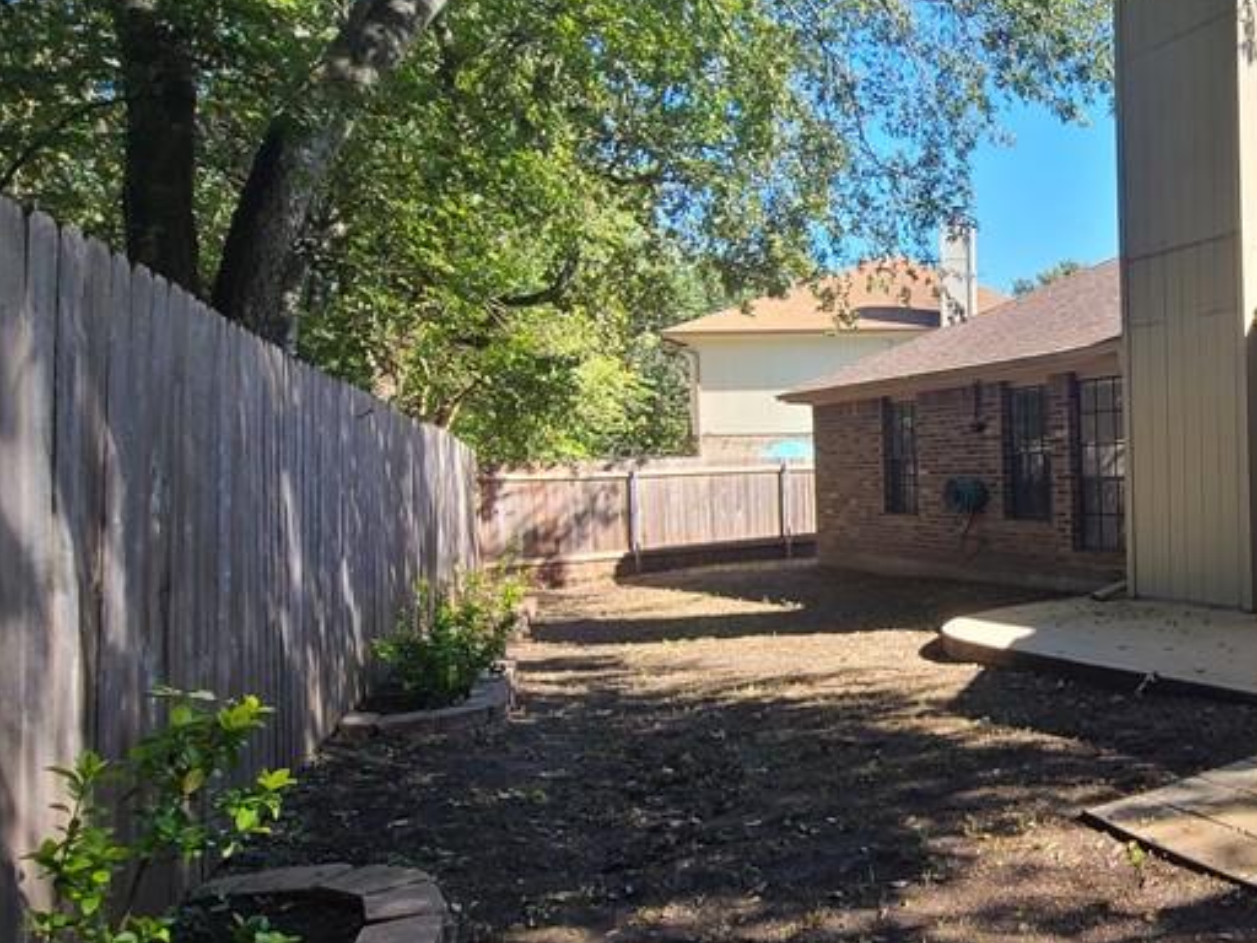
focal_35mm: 26
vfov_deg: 53.0
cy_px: 513
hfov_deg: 59.0
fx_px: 944
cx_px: 1095
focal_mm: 2.2
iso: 50
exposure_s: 1/389
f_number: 2.2
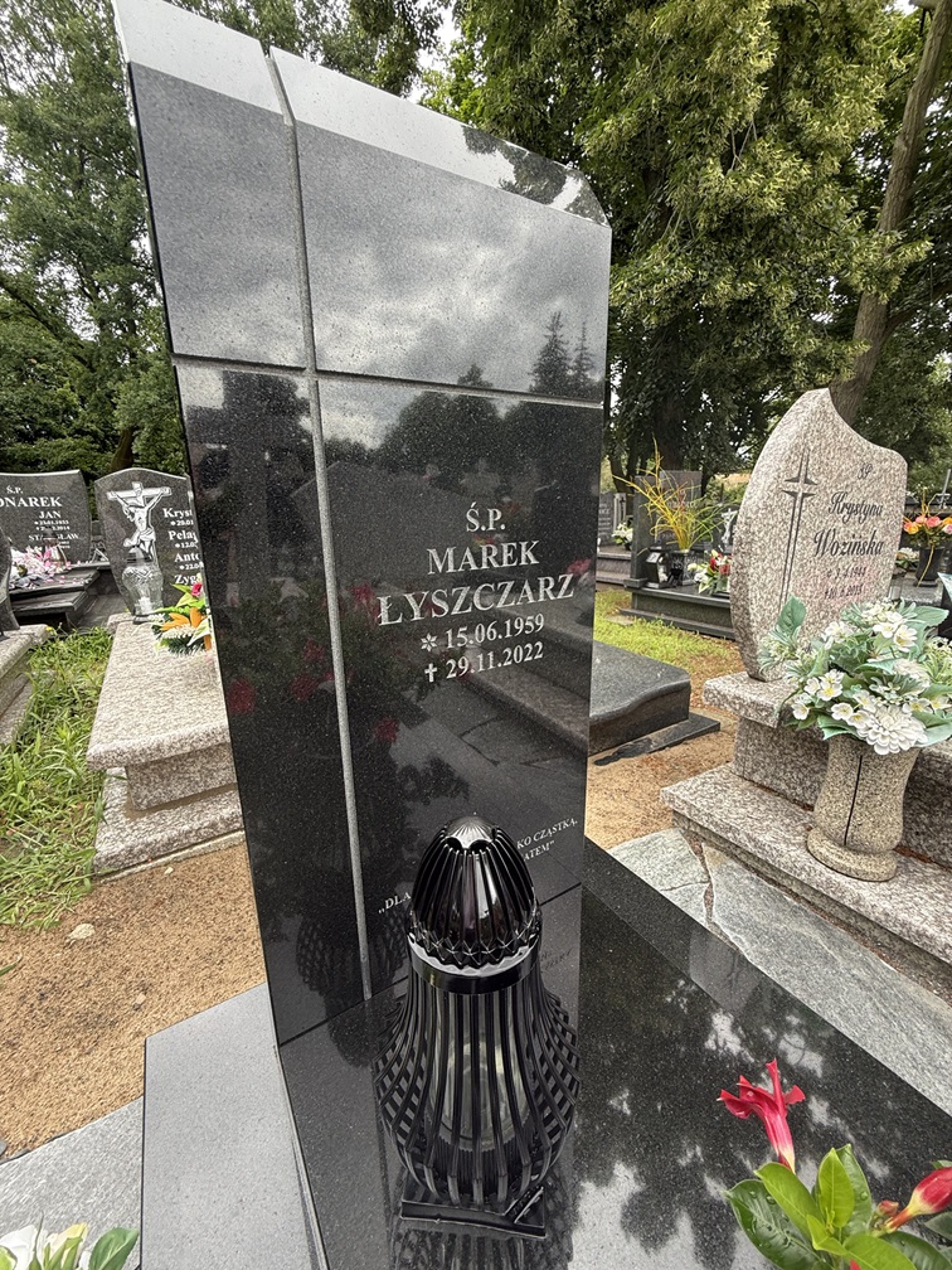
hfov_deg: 85.7
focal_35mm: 14
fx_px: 513
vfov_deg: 102.1
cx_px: 476
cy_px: 635
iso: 50
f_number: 2.2
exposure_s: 1/99
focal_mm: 2.22
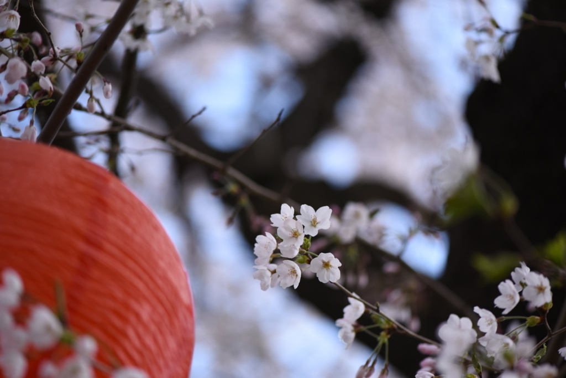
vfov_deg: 13.0
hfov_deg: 19.5
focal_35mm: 105
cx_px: 283
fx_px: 1651
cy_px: 189
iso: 640
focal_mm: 105
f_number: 3.2
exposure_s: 1/4000
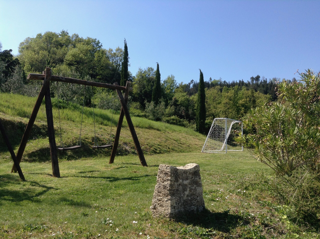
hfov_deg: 55.4
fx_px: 305
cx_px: 160
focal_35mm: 33
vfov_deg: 42.8
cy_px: 120
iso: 25
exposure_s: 1/920
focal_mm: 3.3
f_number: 2.4
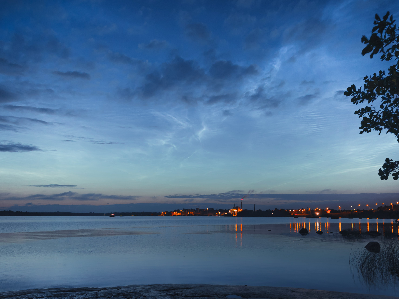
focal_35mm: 27
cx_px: 191
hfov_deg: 65.3
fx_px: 311
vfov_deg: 50.4
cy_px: 200
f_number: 4
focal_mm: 16
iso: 1400
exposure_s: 1/4
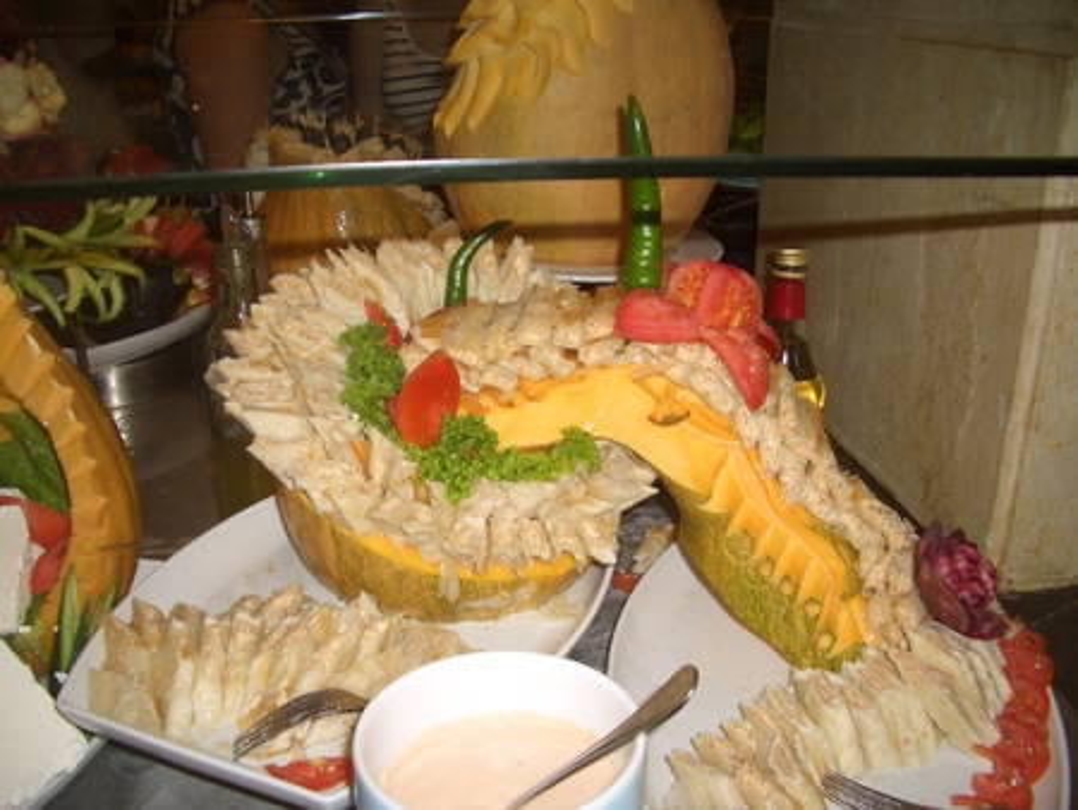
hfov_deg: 52.6
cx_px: 539
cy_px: 405
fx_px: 1091
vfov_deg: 40.7
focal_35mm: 35
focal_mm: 5.8
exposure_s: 1/60
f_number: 2.6
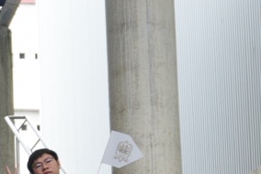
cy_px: 405
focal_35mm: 192
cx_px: -283
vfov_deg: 6.8
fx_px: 1396
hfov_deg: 9.8
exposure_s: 1/30
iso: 100
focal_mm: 19
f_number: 4.5
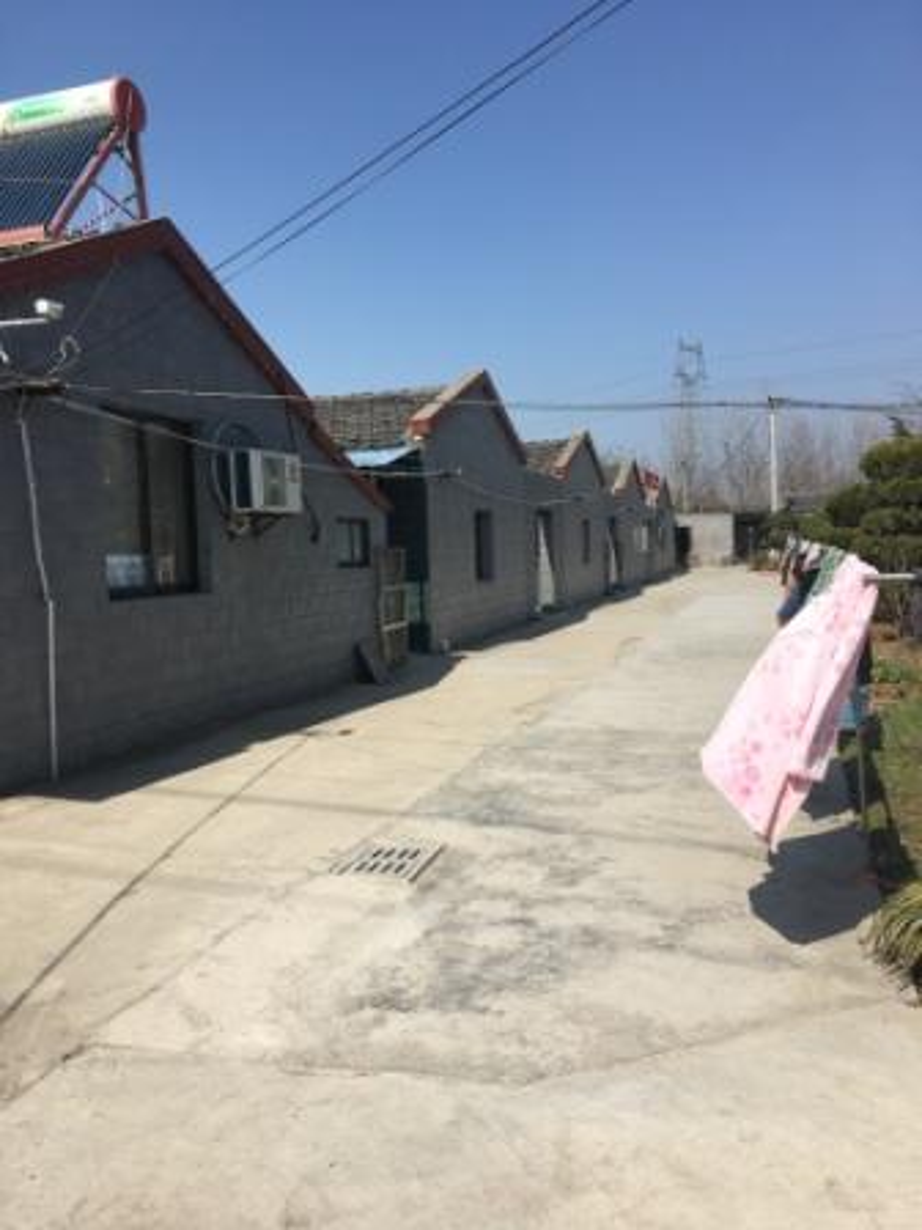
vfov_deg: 61.7
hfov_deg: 48.2
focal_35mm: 29
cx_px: 461
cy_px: 615
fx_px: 1030
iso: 25
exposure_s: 1/1876
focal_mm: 4.15
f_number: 2.2
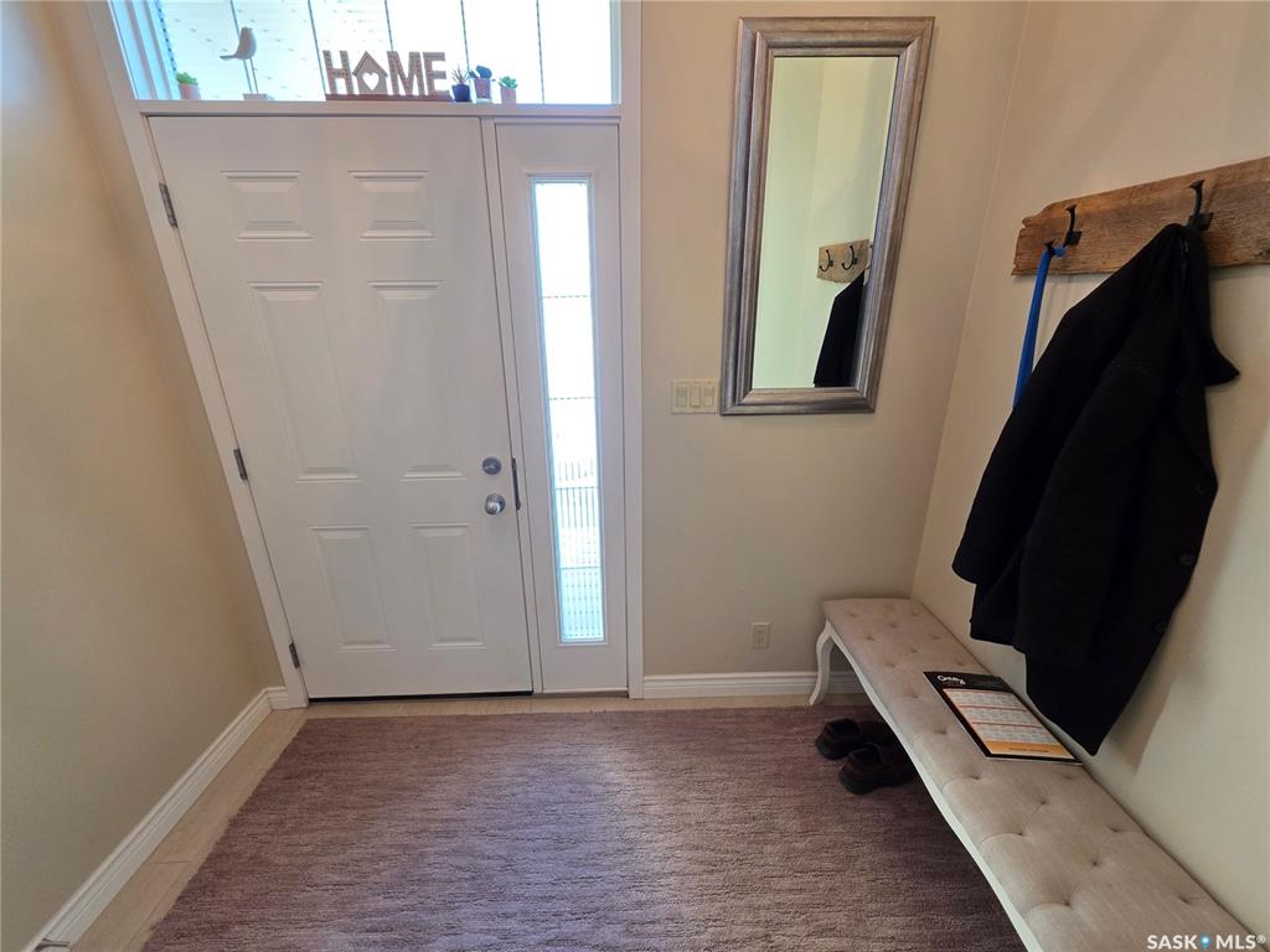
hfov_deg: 106.2
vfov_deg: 89.9
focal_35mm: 13
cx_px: 635
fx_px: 477
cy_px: 476
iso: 320
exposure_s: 1/120
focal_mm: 2.2
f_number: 1.9
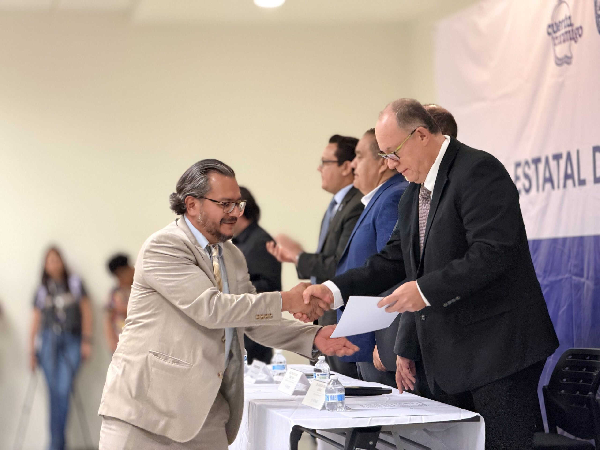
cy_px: 225
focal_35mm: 100
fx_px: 1733
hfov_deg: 19.6
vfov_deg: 14.8
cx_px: 300
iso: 500
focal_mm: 16.89
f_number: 2.8
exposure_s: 1/42
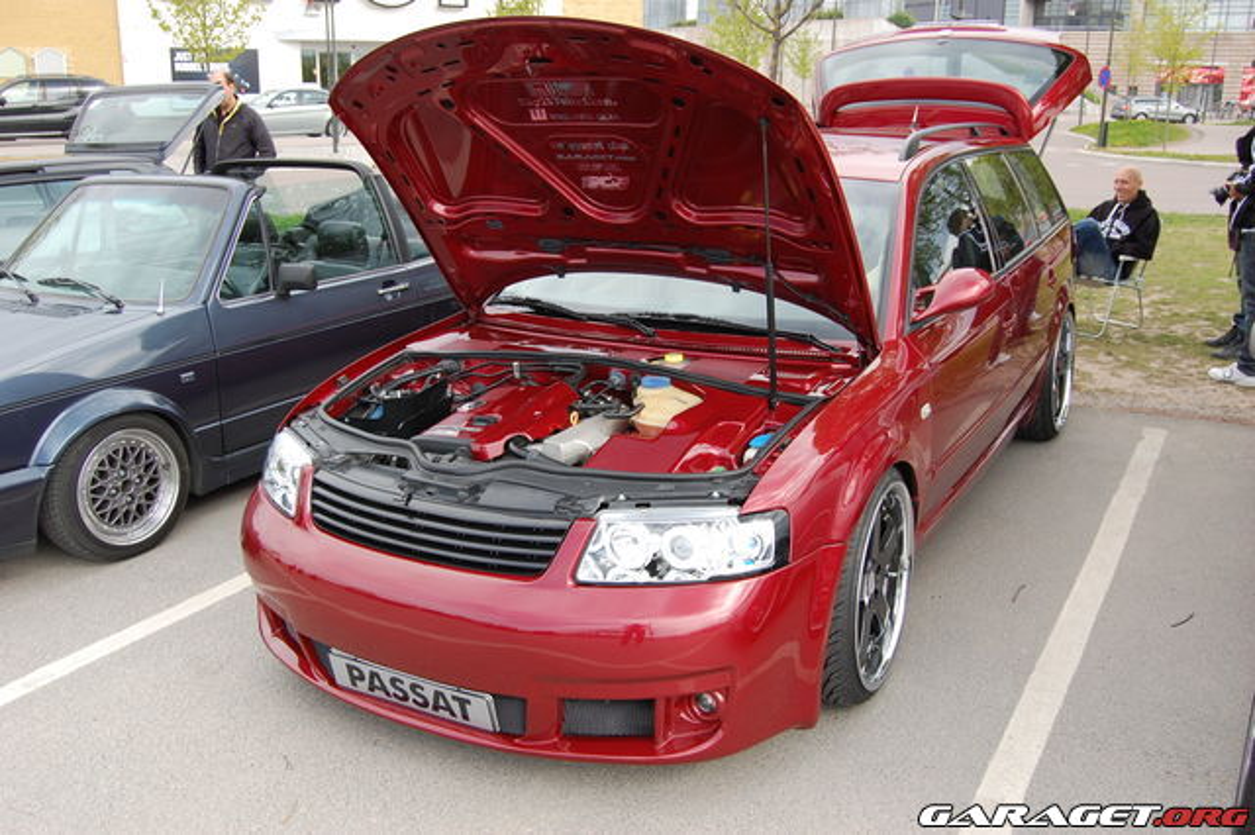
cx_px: 628
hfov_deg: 57.2
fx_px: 1150
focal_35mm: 33
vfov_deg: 39.9
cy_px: 418
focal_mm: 22
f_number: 6.3
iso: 200
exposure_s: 1/160
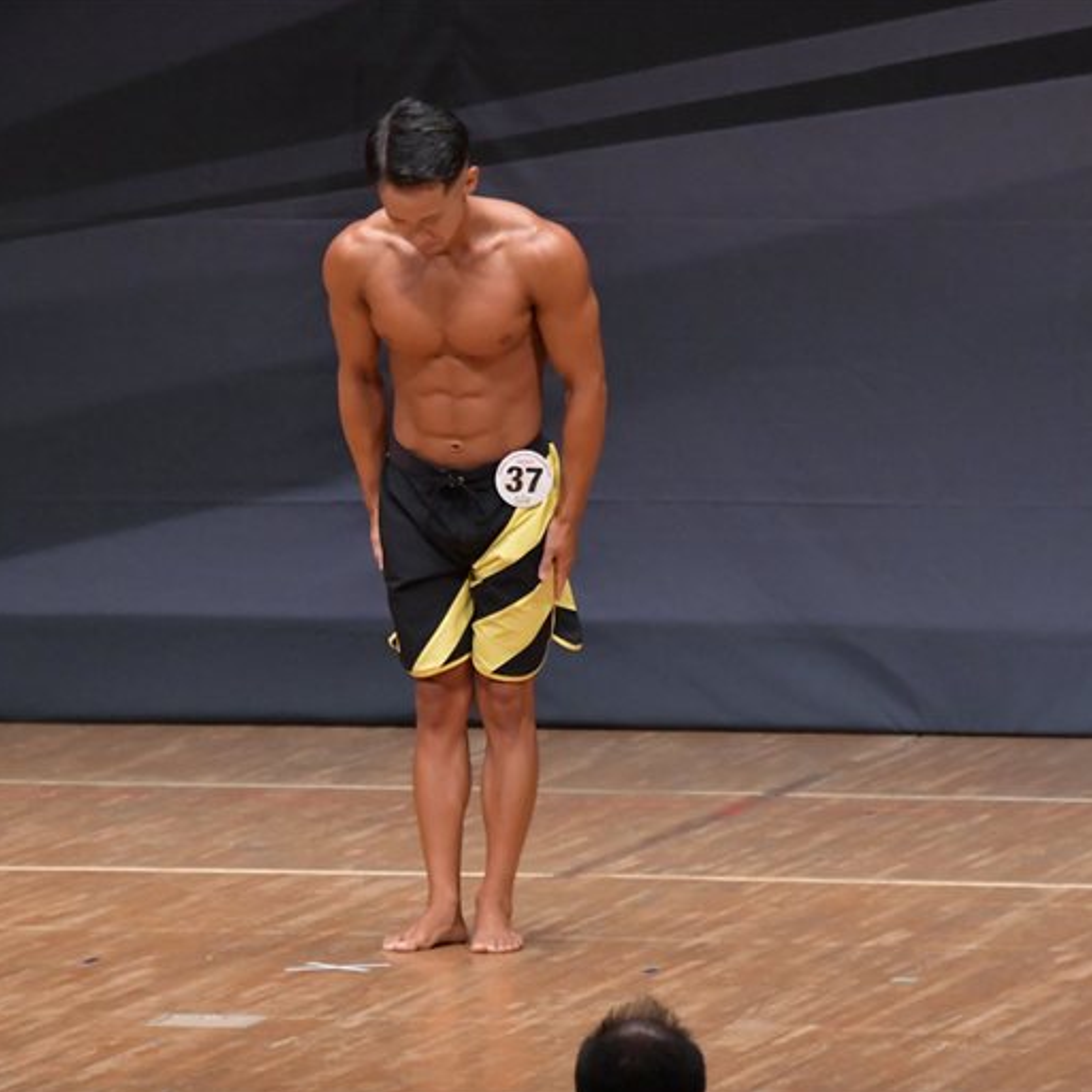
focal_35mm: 385
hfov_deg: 4.6
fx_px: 13741
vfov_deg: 4.6
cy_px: 547
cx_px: 408
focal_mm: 200
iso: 6400
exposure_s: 1/400
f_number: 5.6
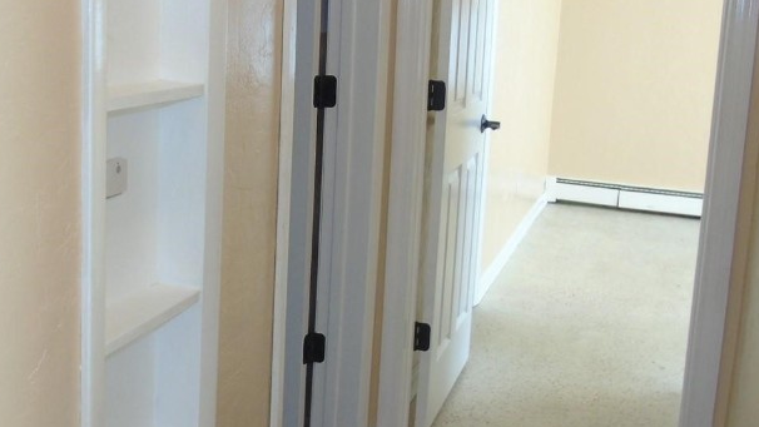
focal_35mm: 46
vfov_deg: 25.9
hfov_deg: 43.8
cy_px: 153
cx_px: 242
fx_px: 926
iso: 100
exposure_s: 1/30
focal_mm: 4.4
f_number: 3.4
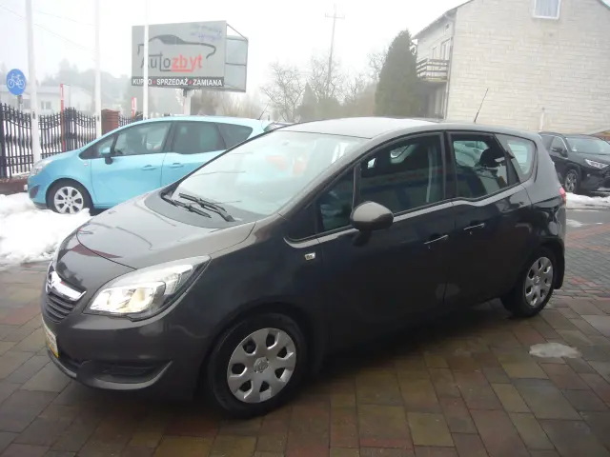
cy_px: 228
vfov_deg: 49.7
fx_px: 493
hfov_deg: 63.4
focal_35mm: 28
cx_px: 305
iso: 80
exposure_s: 1/80
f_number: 2.8
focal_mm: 4.6
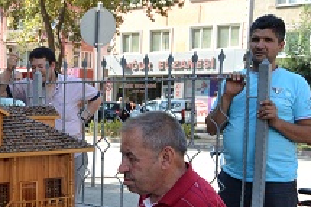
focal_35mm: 58
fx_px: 501
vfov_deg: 22.7
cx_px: 7
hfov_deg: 32.1
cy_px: 194
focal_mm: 18
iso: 125
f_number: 5.6
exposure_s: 1/125
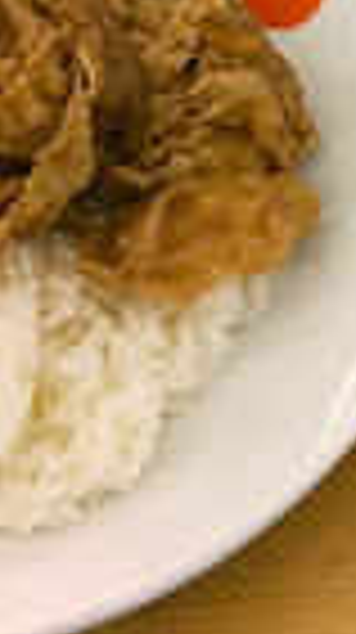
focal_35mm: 93
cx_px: 392
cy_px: 85
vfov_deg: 22.5
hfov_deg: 12.7
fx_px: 1565
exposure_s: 1/157
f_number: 1.94
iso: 40
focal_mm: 4.06
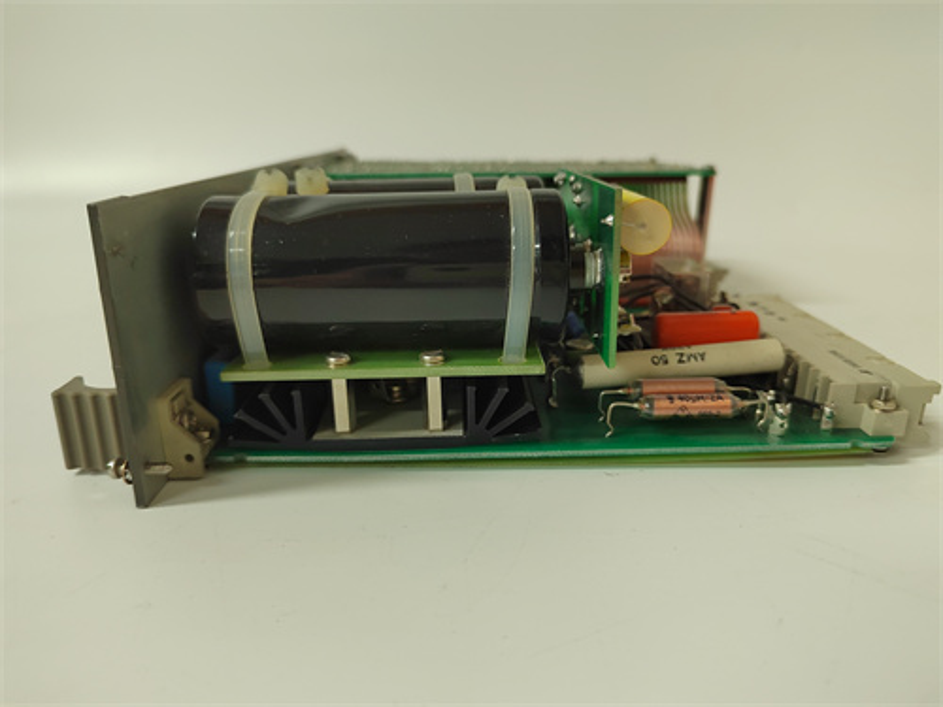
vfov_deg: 58.9
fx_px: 627
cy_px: 354
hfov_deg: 73.9
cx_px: 472
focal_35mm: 23
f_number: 1.9
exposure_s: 1/100
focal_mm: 5.52
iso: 2344
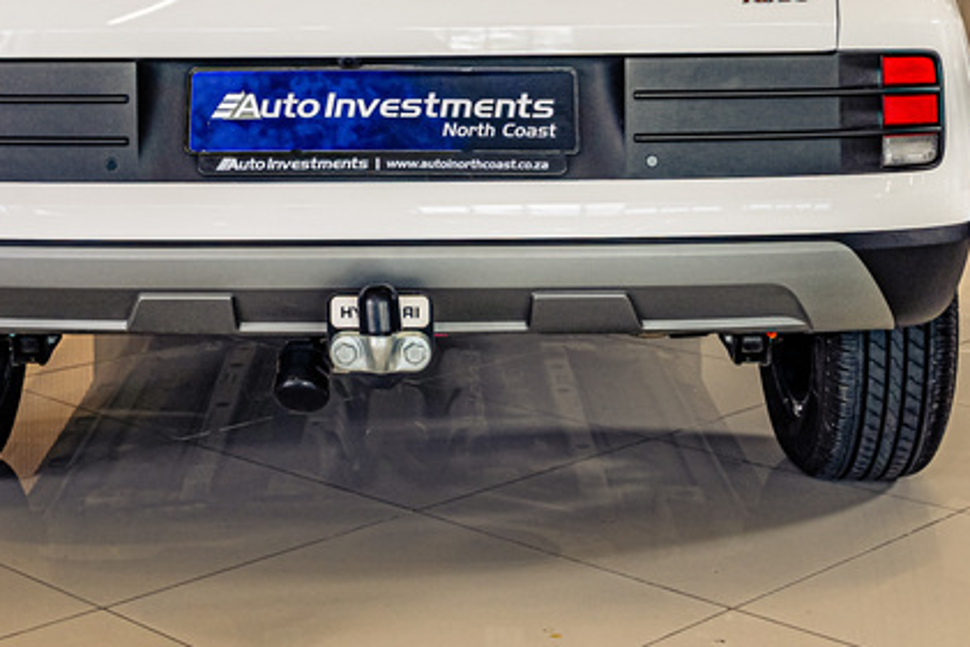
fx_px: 1833
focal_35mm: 68
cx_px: 358
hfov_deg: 29.5
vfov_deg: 19.4
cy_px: -5
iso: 640
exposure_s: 1/200
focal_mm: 28
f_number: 5.6
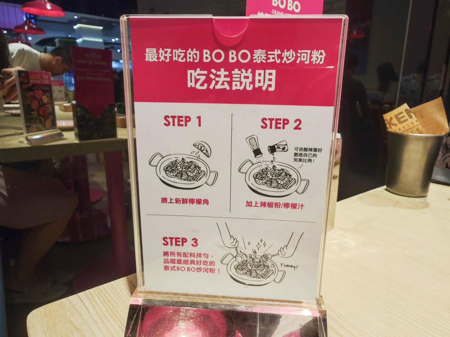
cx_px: 225
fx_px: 299
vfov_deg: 58.9
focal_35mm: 23
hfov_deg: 73.9
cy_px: 168
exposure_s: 1/60
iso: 200
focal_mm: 2.03
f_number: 1.8
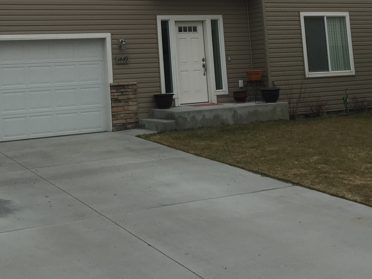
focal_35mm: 54
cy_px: 22
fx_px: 580
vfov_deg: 26.1
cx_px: 126
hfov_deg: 35.2
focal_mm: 4.15
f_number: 2.2
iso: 32
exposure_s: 1/1647
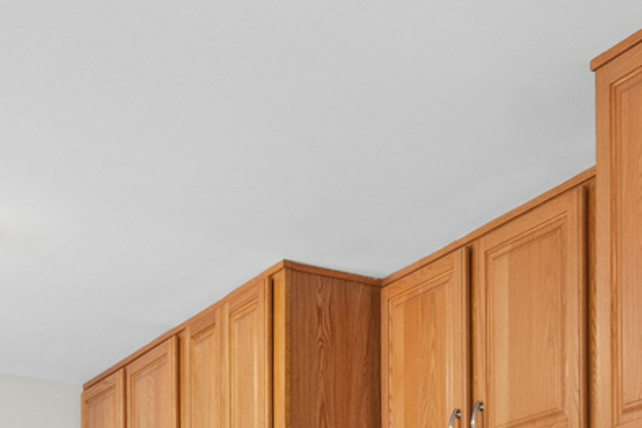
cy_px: 778
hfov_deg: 27.3
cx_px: 344
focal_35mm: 74
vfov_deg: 15.7
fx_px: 1320
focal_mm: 12
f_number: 8
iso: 320
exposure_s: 1/20
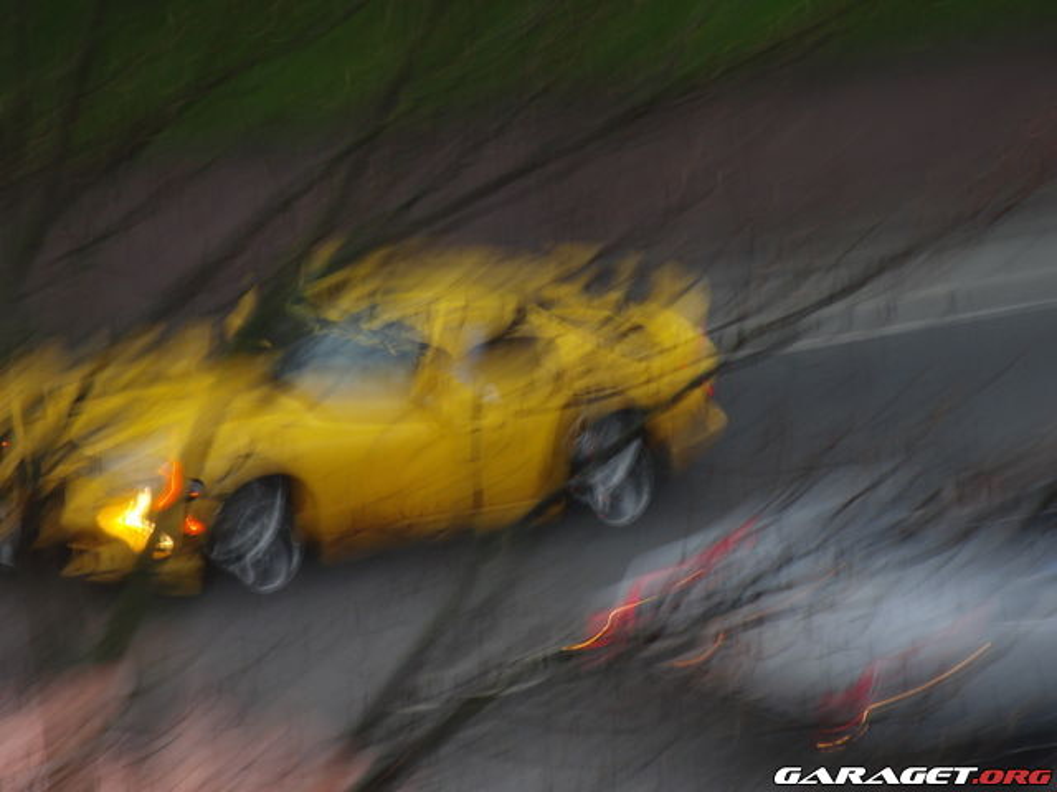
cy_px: 396
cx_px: 528
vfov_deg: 6.2
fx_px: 7328
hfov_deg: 8.2
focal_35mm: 240
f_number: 5.7
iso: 100
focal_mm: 43
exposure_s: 1/6
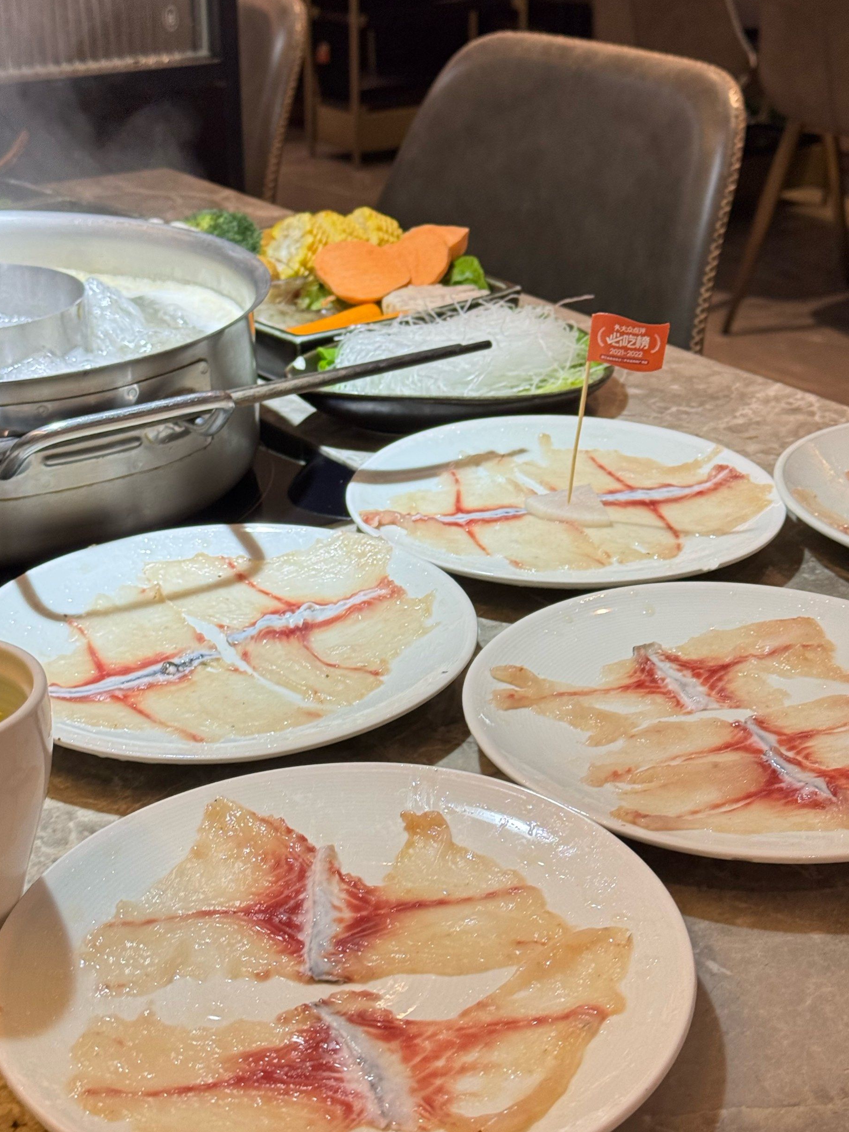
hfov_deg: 27.0
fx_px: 1766
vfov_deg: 35.5
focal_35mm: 54
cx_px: 423
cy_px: 542
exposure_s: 1/50
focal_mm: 6.86
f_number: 1.78
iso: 160
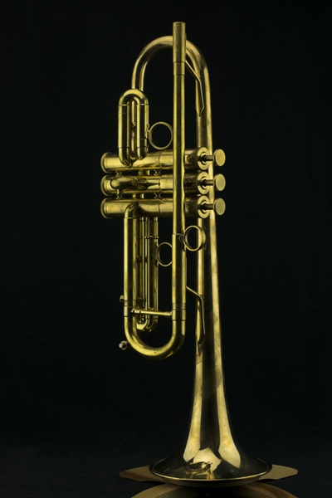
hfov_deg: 18.2
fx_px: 1037
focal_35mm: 75
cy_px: 249
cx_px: 166
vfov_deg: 27.0
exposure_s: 1/160
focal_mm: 50
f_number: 5.6
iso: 100
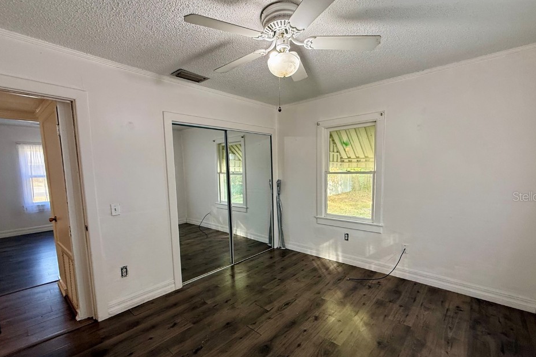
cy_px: 196
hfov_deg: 96.7
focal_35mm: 16
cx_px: 273
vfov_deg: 73.5
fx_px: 238
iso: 200
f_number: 2.2
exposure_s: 1/99
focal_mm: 2.22
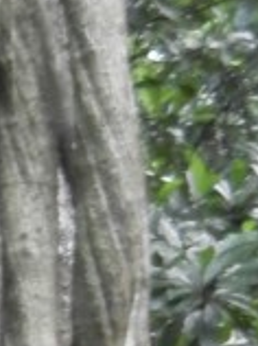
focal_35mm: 195
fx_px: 1943
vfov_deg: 9.9
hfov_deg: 7.1
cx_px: -402
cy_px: 475
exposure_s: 1/5.8
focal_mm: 5.4
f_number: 3.5
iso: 200
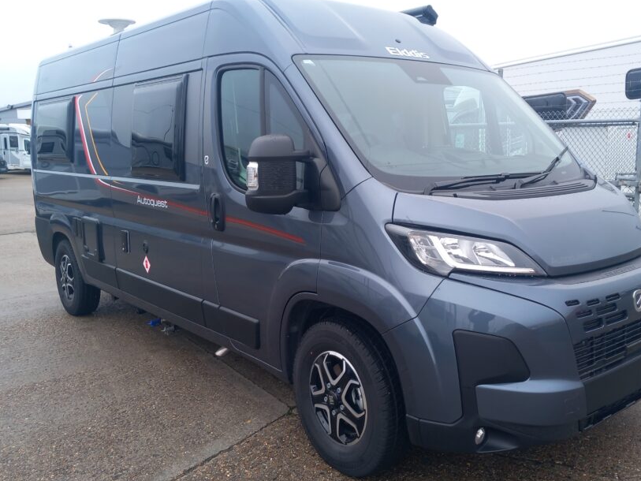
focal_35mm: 34
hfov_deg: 53.8
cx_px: 365
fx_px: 630
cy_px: 230
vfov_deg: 41.8
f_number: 1.8
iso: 25
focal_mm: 4
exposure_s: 1/100
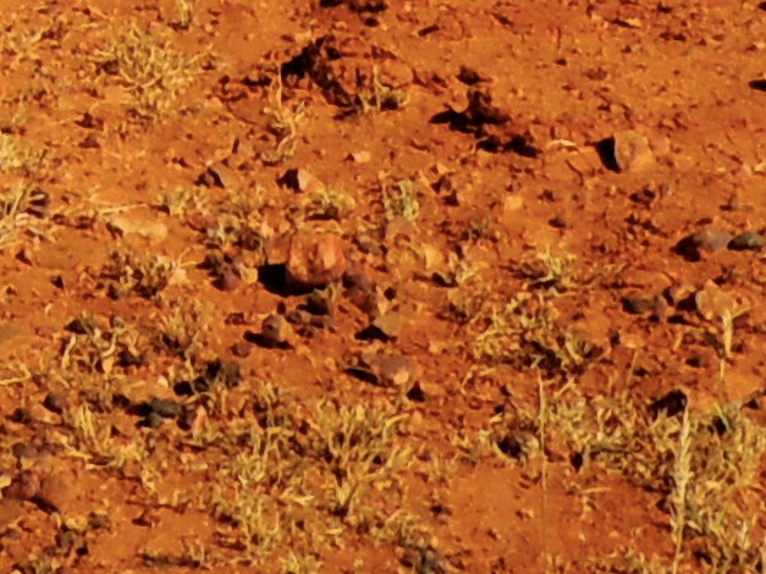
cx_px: -654
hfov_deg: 8.3
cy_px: -1298
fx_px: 5044
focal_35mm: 228
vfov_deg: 5.9
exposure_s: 1/1600
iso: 100
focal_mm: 5.5
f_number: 4.2
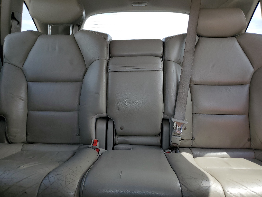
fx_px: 197
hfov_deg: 67.3
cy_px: 98
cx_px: 131
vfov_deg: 53.1
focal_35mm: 26
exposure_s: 1/345
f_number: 1.5
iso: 50
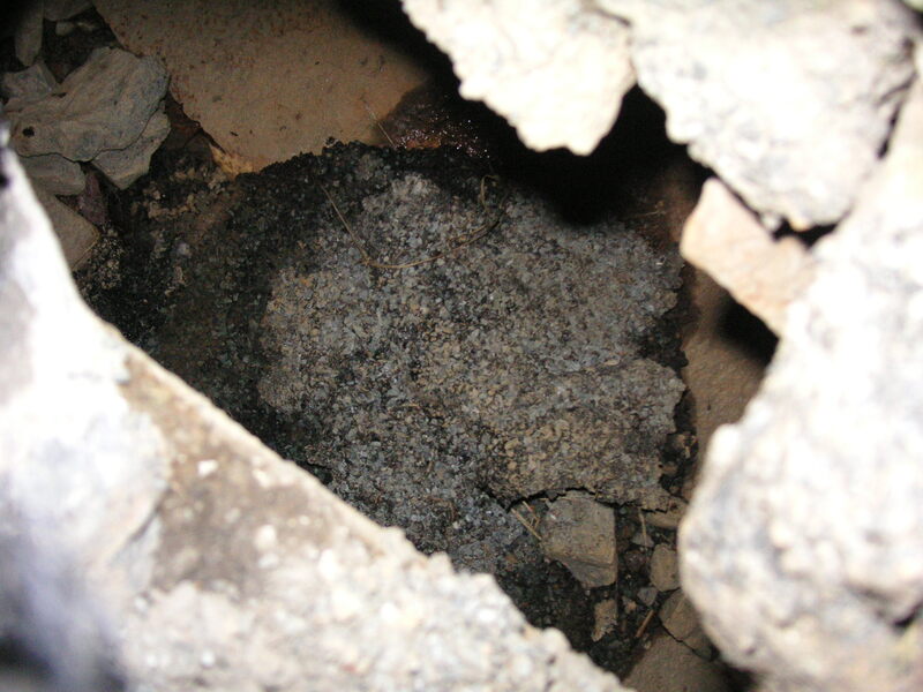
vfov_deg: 38.7
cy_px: 346
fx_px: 987
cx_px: 462
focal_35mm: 37
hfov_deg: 50.1
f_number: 2.8
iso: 160
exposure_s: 1/45
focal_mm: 6.1
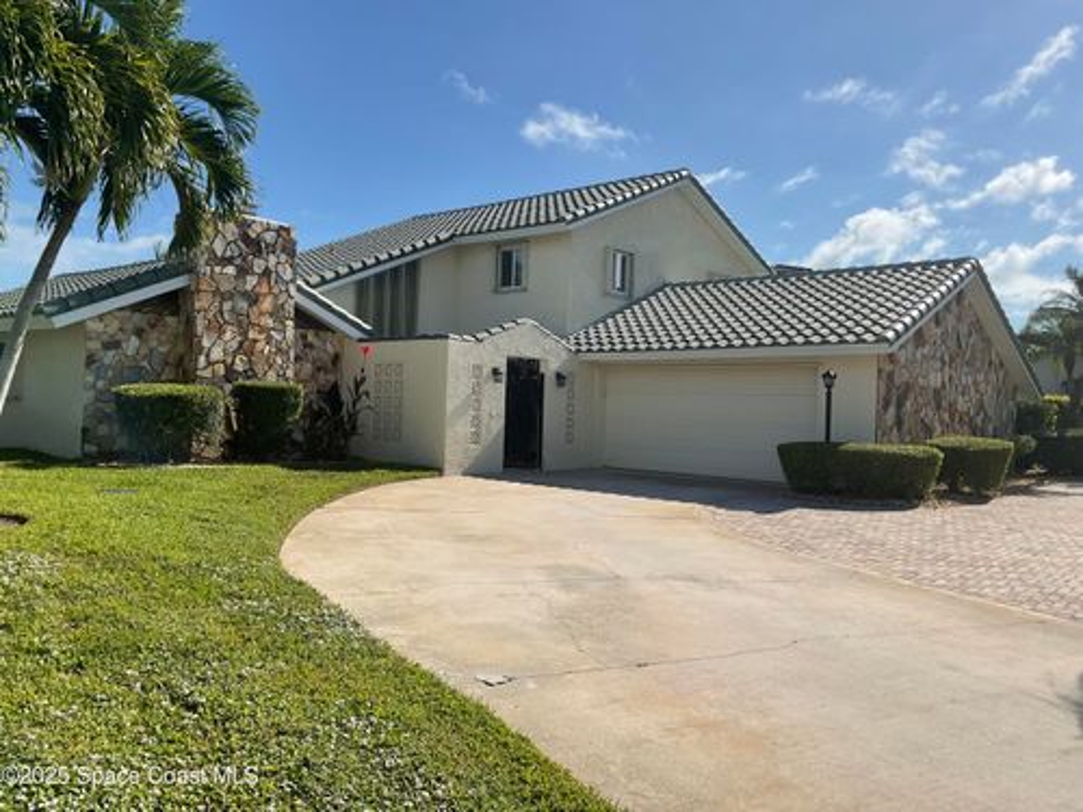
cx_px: 542
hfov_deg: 61.7
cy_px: 406
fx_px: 907
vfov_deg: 48.2
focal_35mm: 29
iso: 16
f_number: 1.8
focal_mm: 3
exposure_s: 1/3125
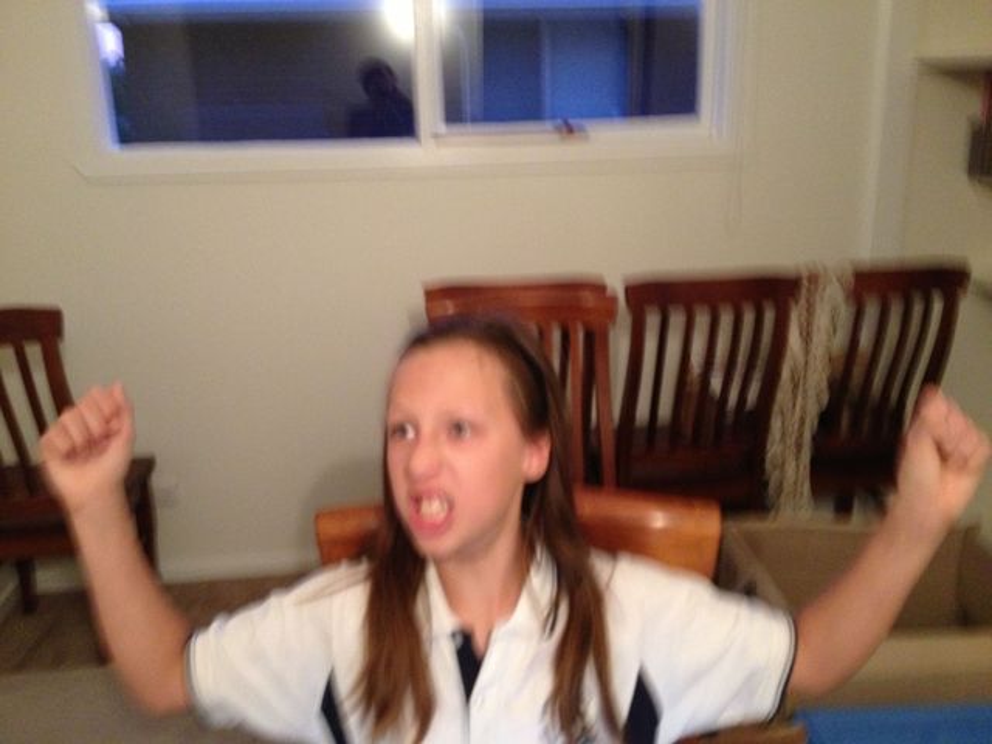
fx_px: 1003
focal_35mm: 35
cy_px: 372
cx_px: 496
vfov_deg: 40.7
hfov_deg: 52.6
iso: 400
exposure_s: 1/17
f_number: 2.4
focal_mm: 4.28
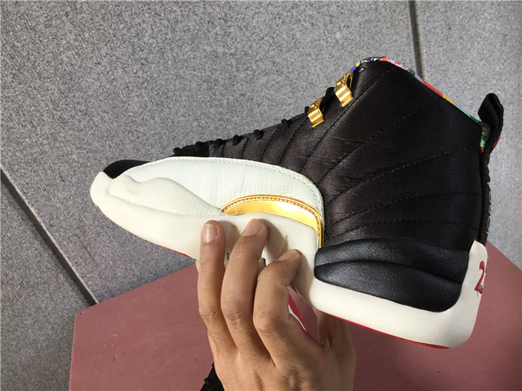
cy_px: 196
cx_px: 261
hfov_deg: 58.4
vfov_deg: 45.4
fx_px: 467
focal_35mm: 31
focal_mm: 3.3
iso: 32
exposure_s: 1/50
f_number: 2.4
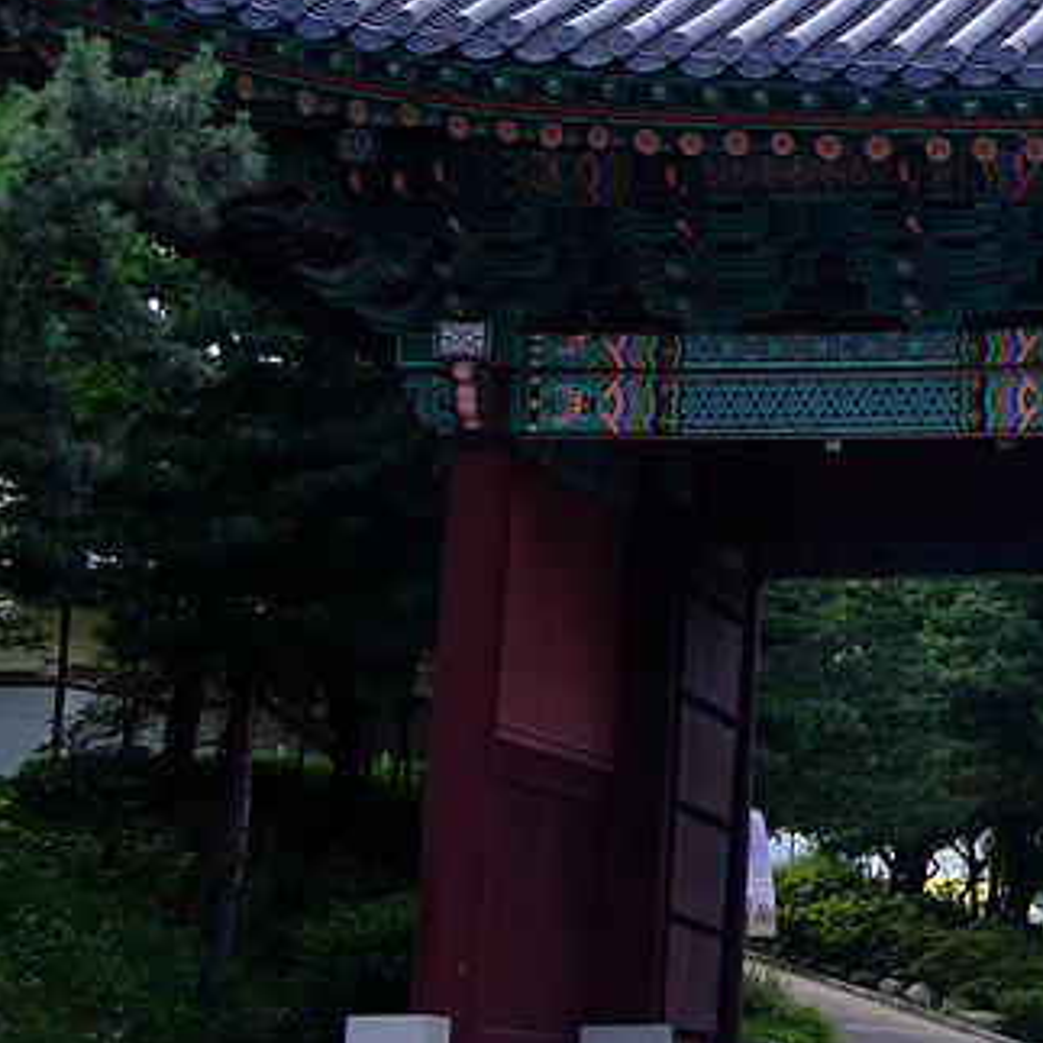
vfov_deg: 15.8
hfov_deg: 15.0
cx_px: 1489
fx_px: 3716
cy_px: 107
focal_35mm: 109
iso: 125
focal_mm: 24
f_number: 3.5
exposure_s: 1/250
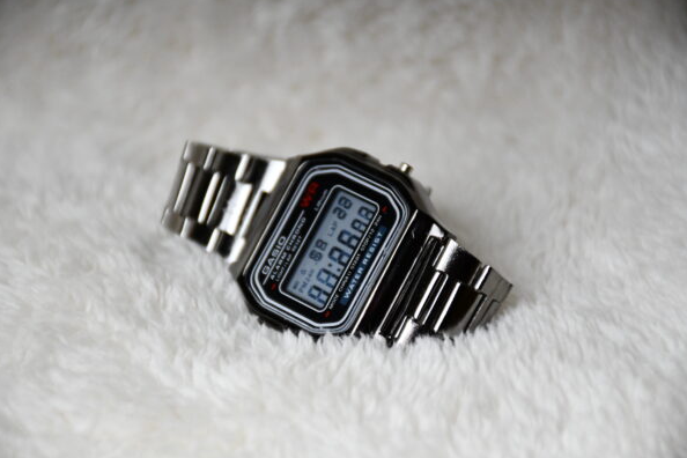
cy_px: 228
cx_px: 341
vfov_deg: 6.5
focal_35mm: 212
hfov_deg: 9.7
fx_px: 4045
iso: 2500
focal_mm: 140
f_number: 5.6
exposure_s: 1/250
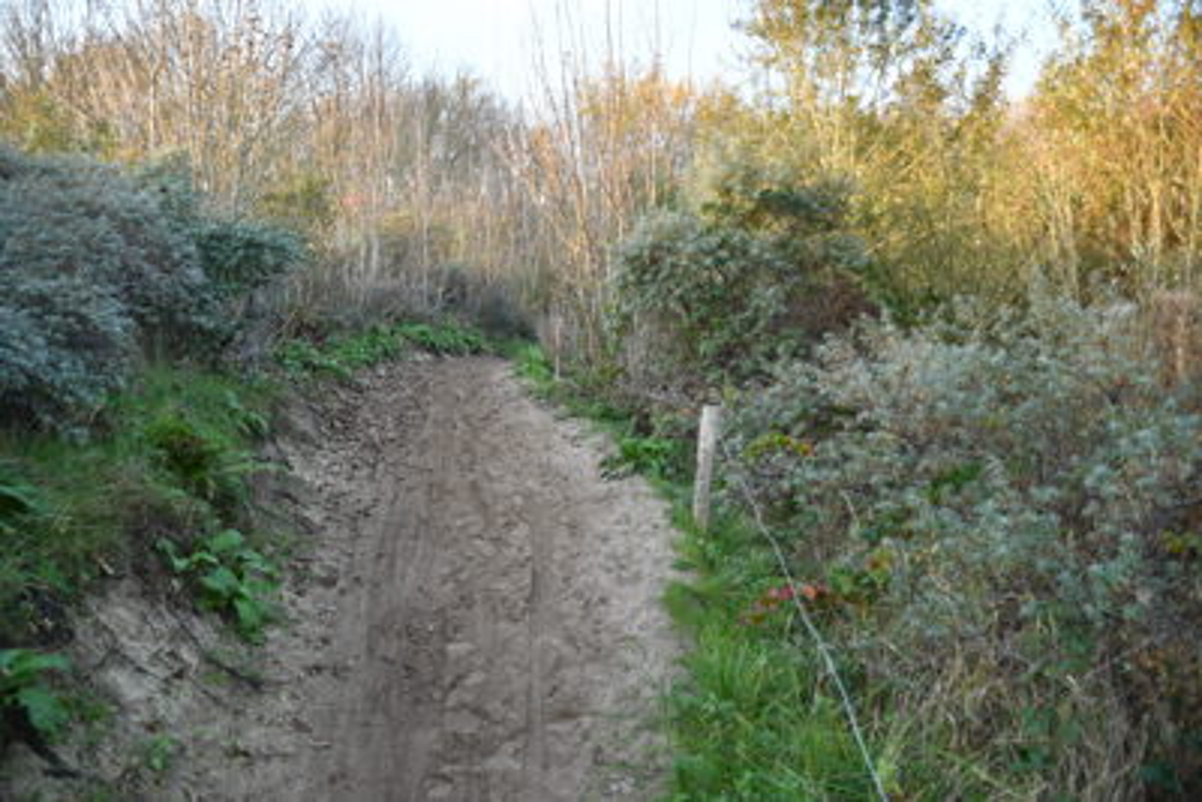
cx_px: 601
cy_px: 401
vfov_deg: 53.2
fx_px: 802
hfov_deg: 73.7
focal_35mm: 24
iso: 250
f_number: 3.5
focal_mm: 16
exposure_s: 1/160
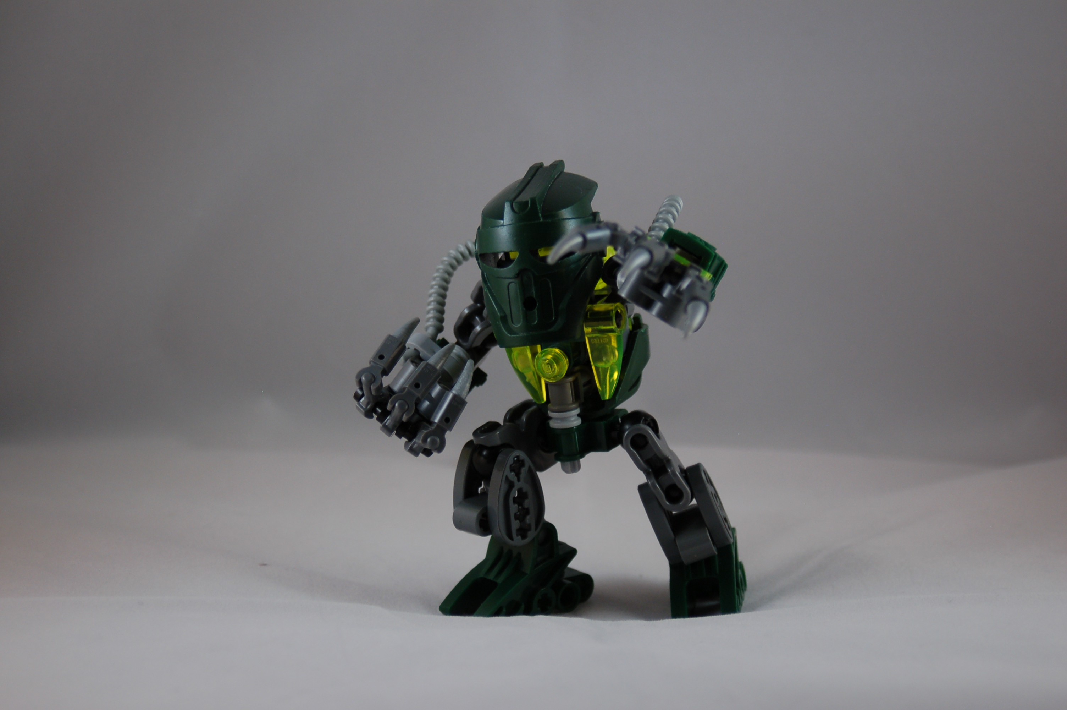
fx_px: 3553
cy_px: 355
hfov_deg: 17.1
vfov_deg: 11.4
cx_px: 534
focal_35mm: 120
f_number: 5.6
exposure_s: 1/15
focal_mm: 80
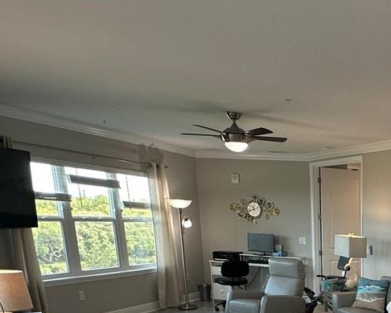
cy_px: 353
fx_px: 521
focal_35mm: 45
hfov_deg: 33.6
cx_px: 467
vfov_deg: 29.7
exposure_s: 1/120
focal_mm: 2.22
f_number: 2.2
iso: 100
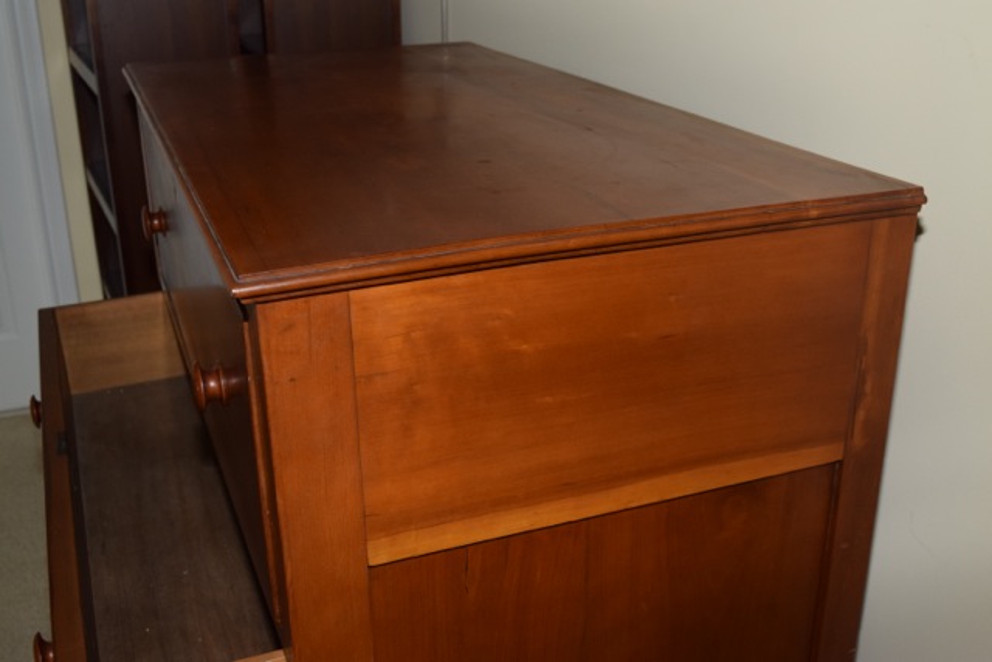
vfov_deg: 33.0
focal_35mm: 40
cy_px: 331
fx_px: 1116
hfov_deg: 47.9
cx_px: 496
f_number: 5.6
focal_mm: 27
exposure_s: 1/125
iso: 800
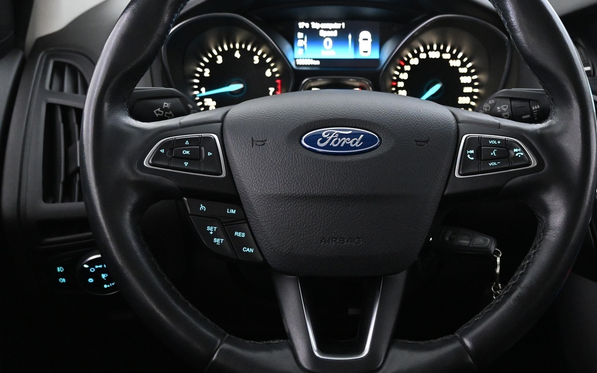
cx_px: 339
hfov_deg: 44.9
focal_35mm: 44
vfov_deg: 28.9
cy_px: 152
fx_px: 721
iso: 4500
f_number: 4
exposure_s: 1/30
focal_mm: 21.5
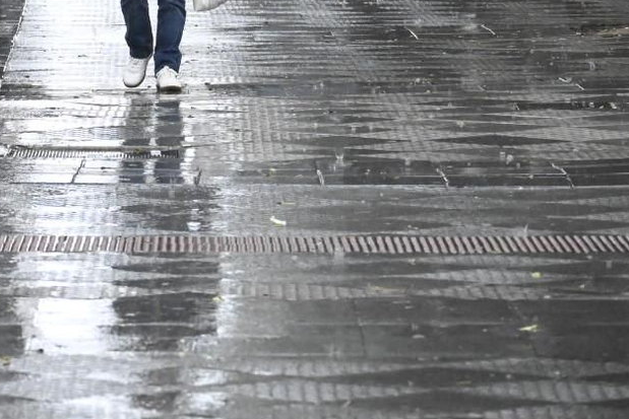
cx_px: -64
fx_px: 6501
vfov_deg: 3.7
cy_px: -7
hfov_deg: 5.5
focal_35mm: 372
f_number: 5
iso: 3200
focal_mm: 96
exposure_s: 1/400
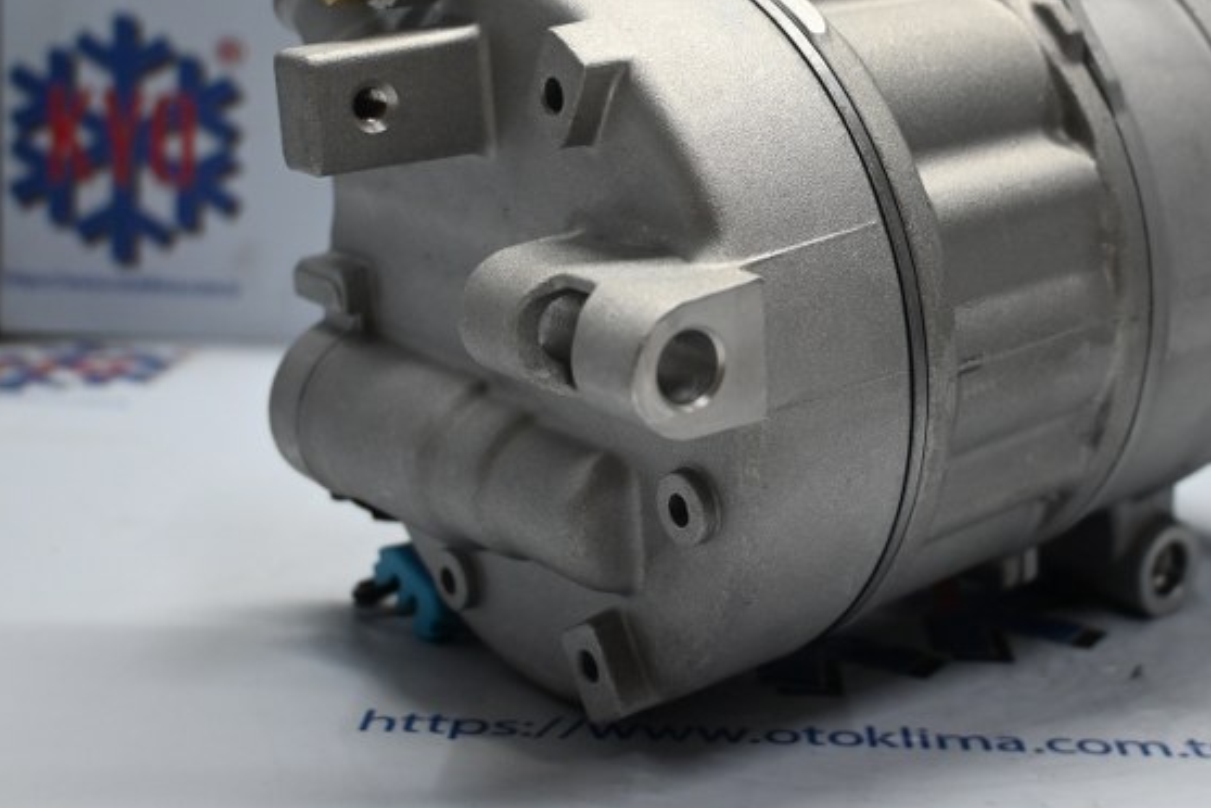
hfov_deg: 36.6
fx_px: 1807
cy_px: 231
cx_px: 829
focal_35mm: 54
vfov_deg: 25.0
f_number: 4.2
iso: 900
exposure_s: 1/125
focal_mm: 25
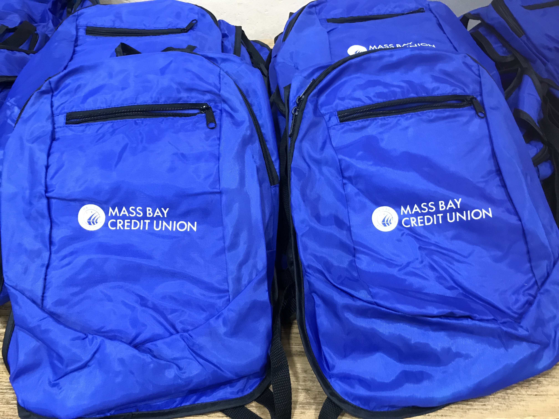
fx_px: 452
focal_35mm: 28
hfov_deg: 63.4
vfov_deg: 49.7
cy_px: 210
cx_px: 280
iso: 80
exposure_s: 1/15
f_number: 1.8
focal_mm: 3.99
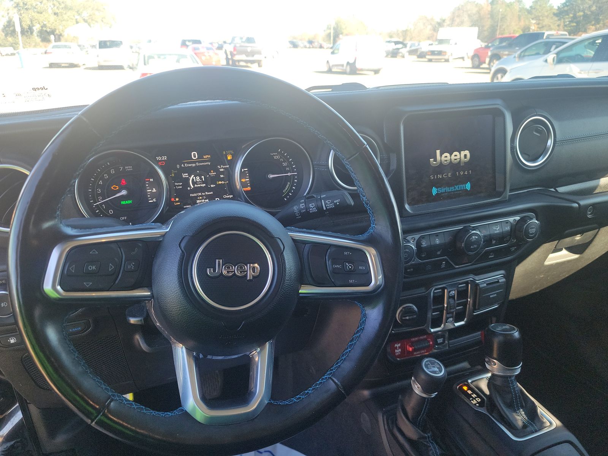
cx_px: 304
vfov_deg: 56.8
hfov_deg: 71.6
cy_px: 228
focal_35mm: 24
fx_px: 422
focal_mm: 6.7
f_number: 1.8
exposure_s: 1/59
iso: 53
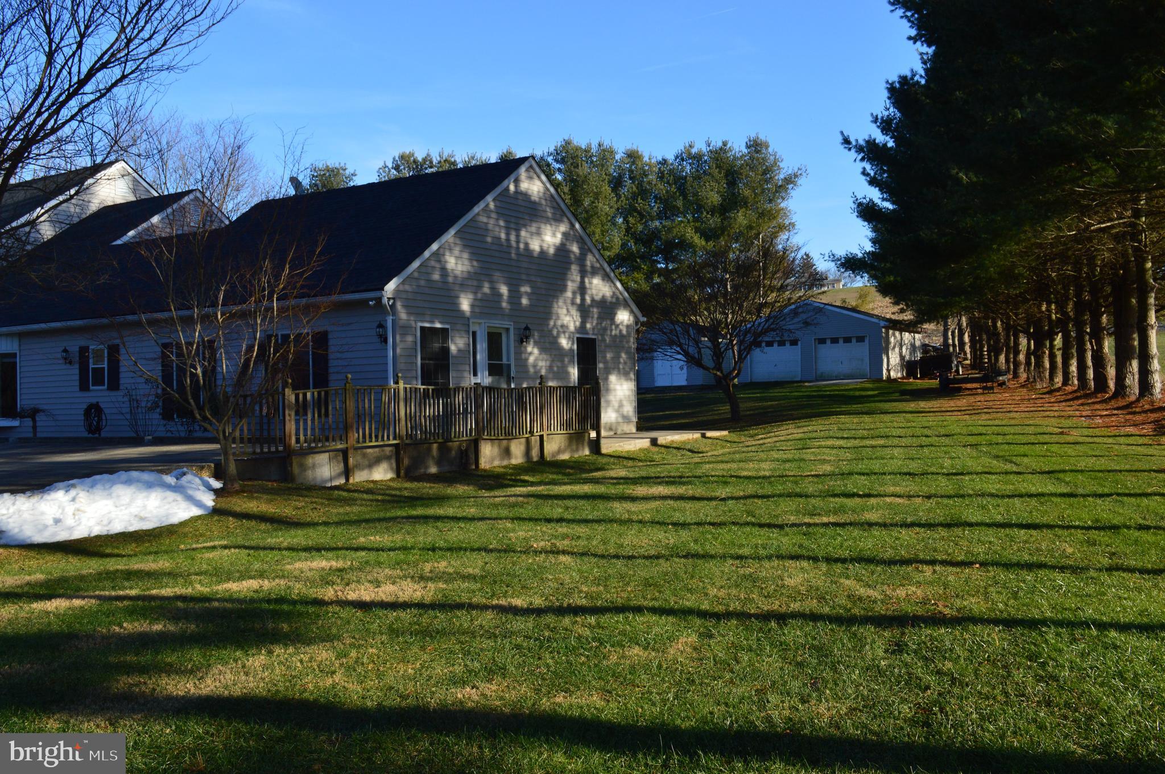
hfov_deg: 57.3
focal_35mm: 33
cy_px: 387
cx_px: 582
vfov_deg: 39.9
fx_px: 1067
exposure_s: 1/320
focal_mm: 22
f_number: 10
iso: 400
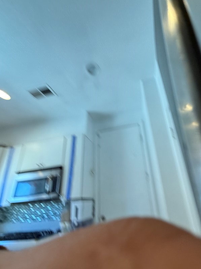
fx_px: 139
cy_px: 140
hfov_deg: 71.0
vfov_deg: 87.7
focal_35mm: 18
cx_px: 119
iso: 200
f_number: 2.2
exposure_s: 1/60
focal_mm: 2.22
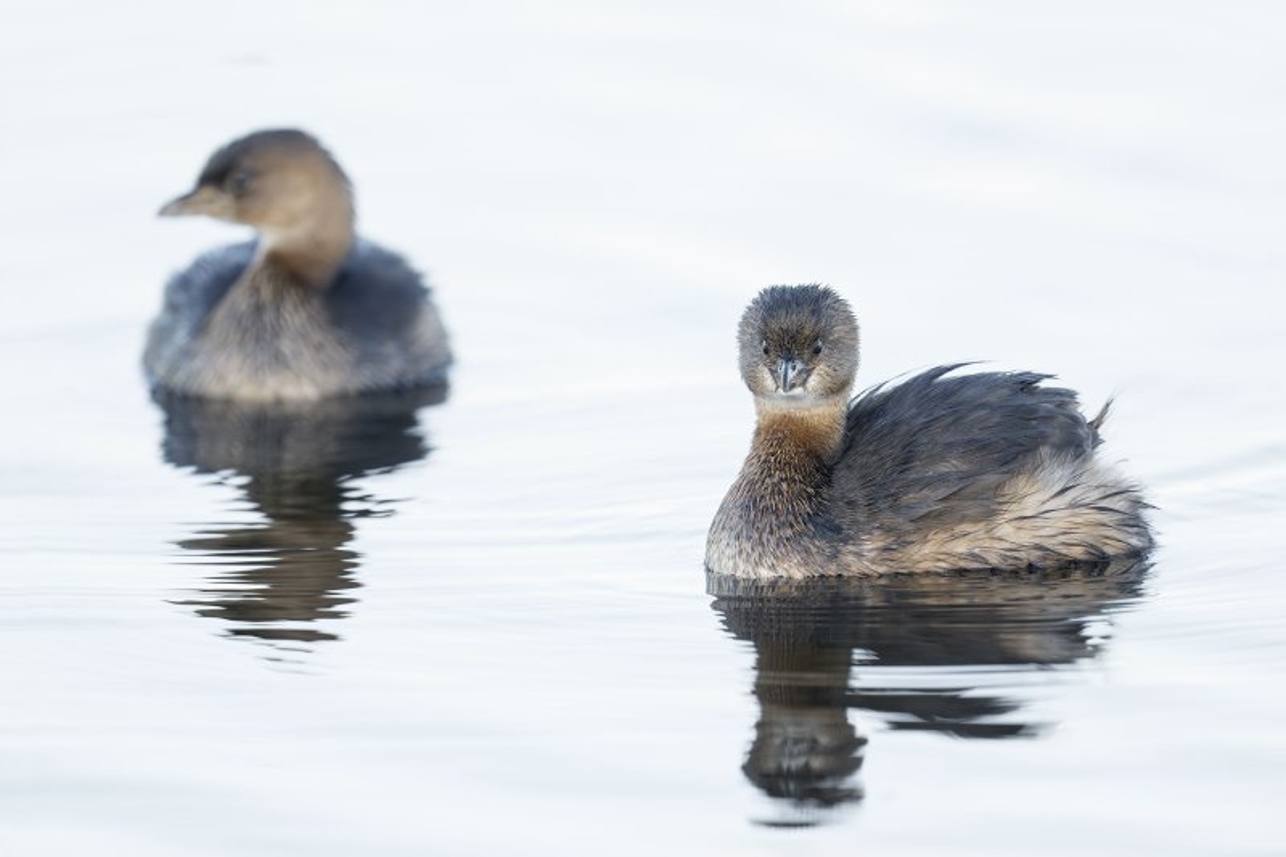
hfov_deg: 2.5
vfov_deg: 1.6
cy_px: 428
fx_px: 29999
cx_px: 643
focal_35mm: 840
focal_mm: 840
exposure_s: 1/1000
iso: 2000
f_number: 5.6
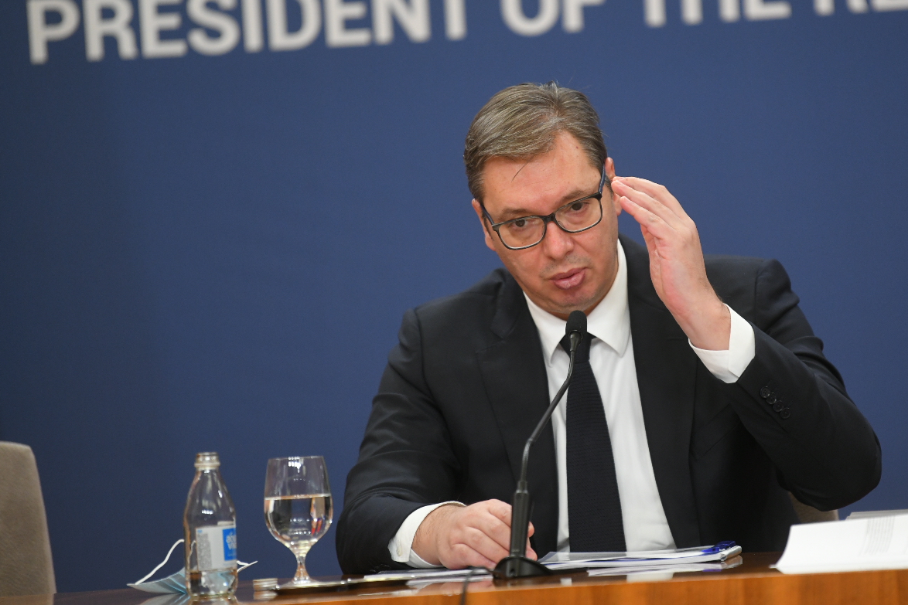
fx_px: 6962
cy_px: 231
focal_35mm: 276
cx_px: 585
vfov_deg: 5.0
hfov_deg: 7.5
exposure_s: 1/320
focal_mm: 200
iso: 1600
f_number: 2.8
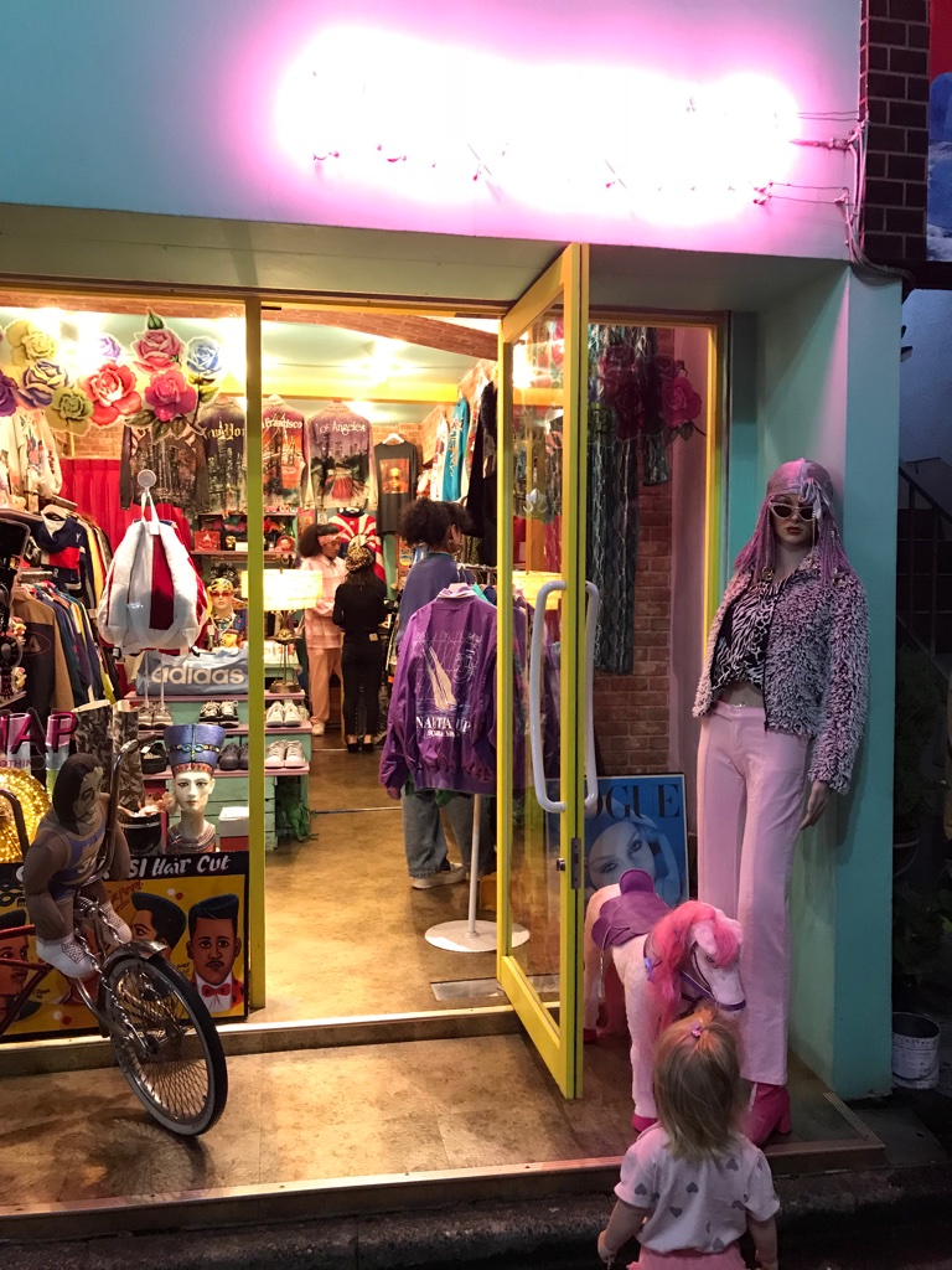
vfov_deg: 63.4
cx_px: 476
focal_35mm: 28
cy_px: 635
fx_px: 1027
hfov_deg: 49.7
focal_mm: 3.99
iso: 100
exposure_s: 1/13
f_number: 1.8
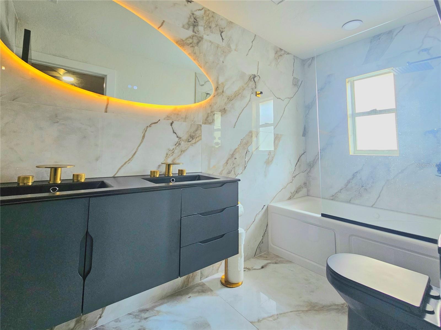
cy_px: 165
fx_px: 166
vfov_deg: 89.9
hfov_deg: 106.2
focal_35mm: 13
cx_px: 220
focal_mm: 2.2
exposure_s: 1/60.2
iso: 160
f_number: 2.2
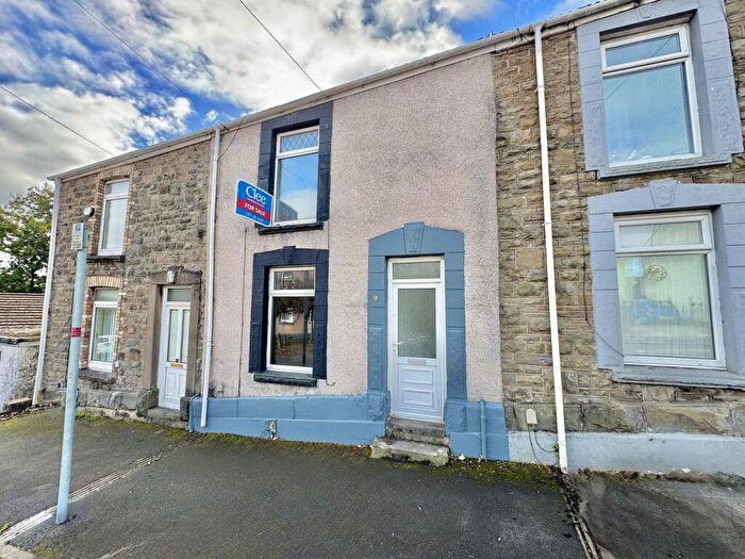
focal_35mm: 14
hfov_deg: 102.1
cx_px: 372
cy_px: 280
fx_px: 301
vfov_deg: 85.7
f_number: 2.2
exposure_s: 1/297
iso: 40
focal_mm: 2.22
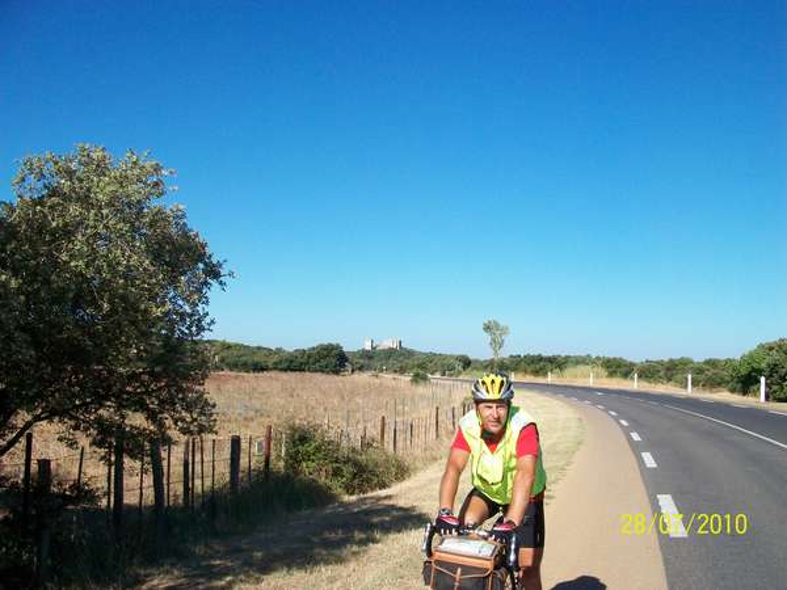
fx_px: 773
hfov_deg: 54.0
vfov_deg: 41.8
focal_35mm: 34
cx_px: 394
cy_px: 295
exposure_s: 1/400
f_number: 5.5
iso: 80
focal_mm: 5.7
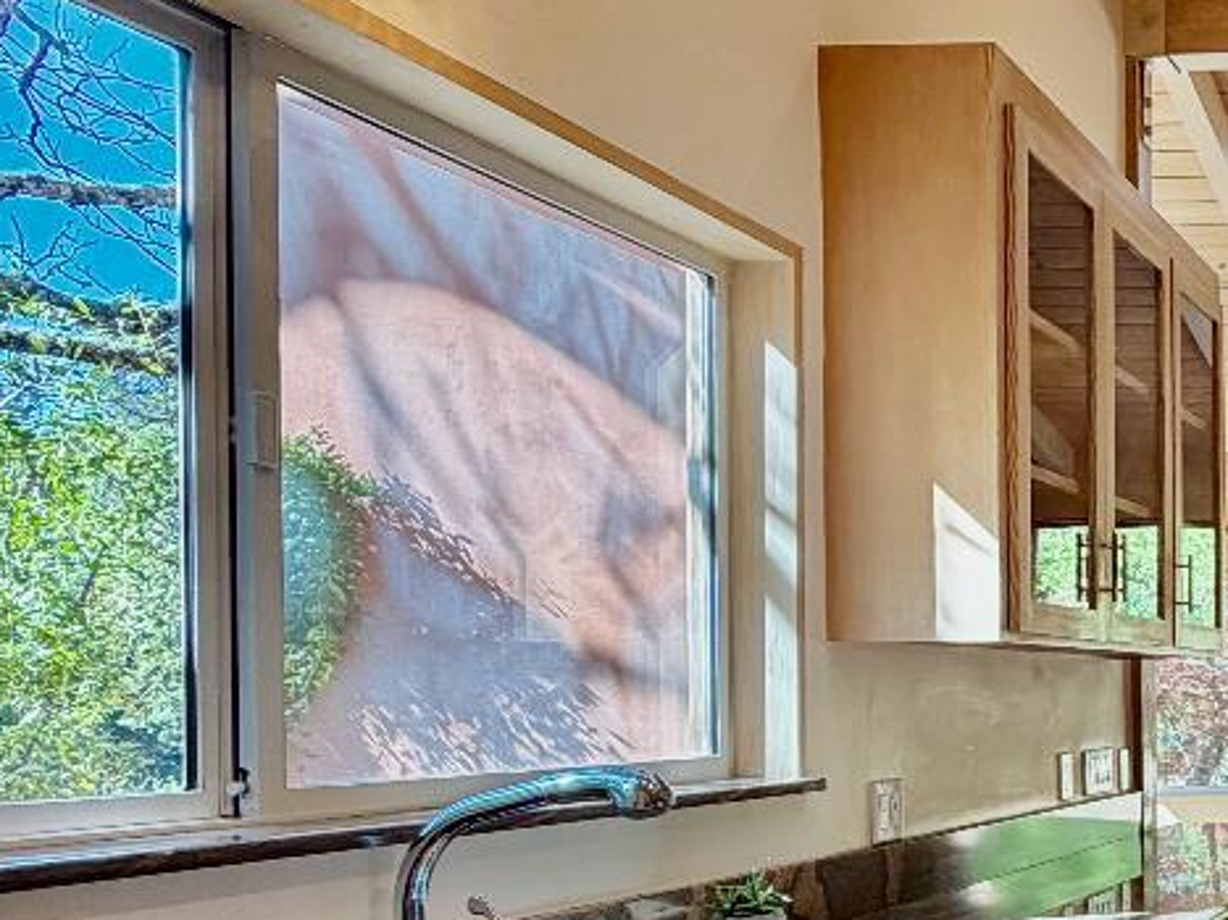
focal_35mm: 45
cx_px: 1562
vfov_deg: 31.5
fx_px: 1596
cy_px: 711
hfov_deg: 32.6
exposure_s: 1/120
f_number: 2.2
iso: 100
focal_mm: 2.22
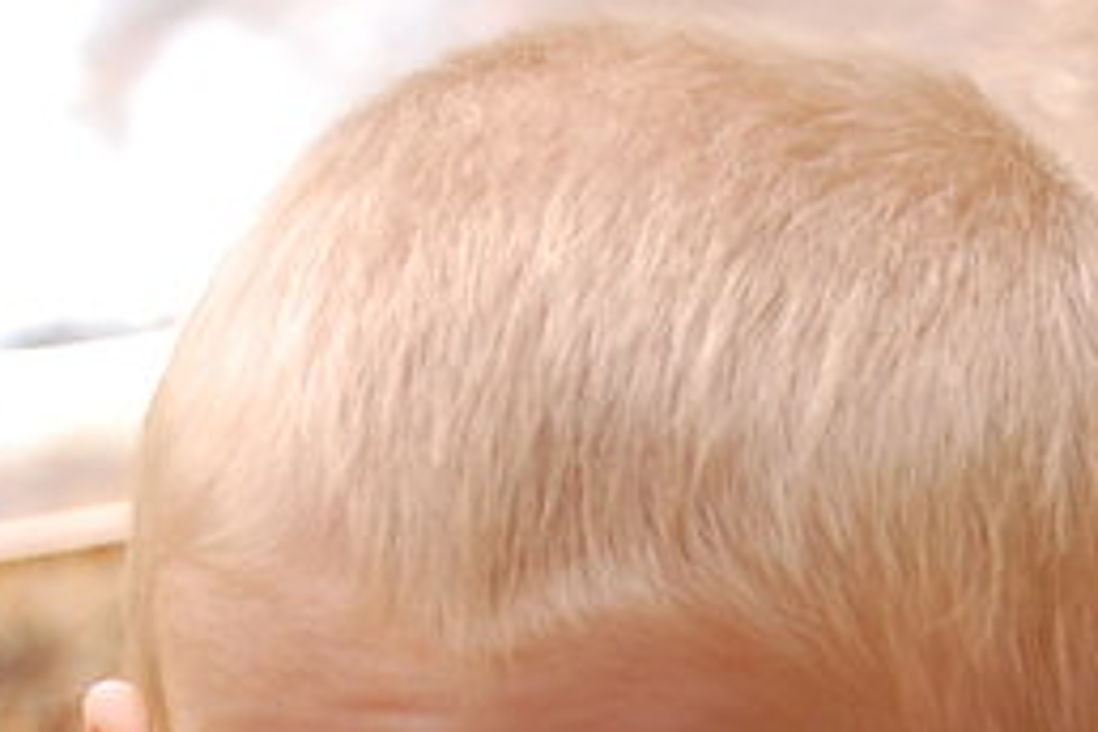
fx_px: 9972
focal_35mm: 327
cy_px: 1338
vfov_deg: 4.2
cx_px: 549
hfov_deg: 6.3
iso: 400
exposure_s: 1/80
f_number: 5.6
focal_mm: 55
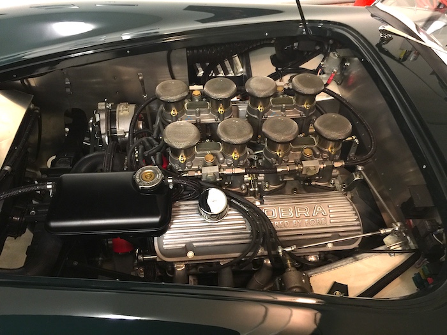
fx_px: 374
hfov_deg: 61.7
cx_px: 224
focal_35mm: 29
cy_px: 168
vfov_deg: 48.2
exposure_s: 1/4
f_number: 2.2
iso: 80
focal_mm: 4.15
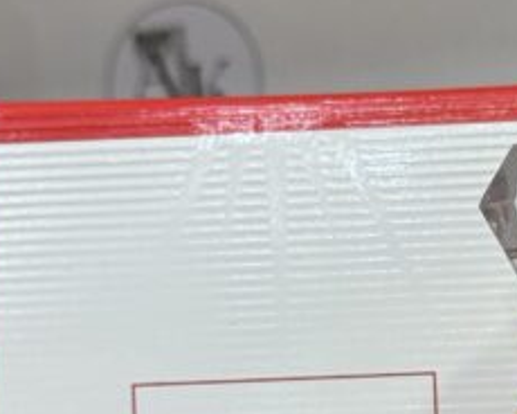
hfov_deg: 11.6
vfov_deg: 9.4
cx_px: 575
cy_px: 490
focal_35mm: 163
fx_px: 2494
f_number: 1.78
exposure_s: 1/100
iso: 80
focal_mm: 6.76
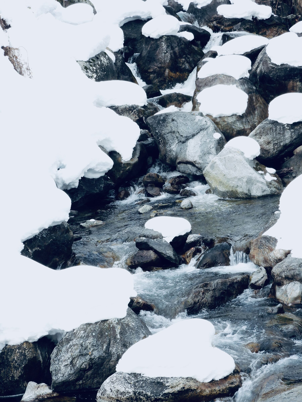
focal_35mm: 97
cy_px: 201
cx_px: 151
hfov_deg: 15.2
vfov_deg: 20.2
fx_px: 1128
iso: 110
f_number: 8
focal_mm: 17.5
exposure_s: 1/60
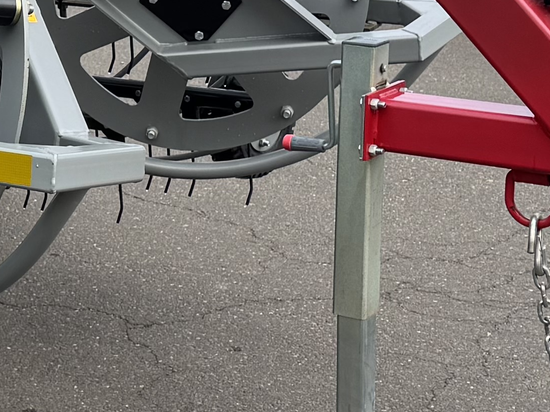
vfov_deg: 11.8
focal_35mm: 125
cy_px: 97
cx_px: -81
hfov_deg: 15.3
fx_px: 1986
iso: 80
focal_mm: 6.76
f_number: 1.78
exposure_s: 1/1818
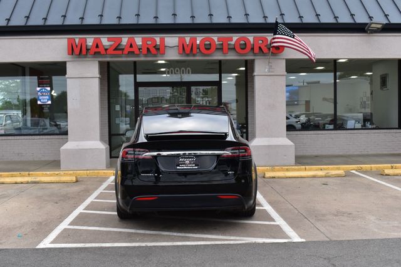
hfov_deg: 47.9
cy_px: 134
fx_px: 451
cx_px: 200
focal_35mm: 40
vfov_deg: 33.0
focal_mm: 27
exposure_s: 1/125
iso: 400
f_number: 9
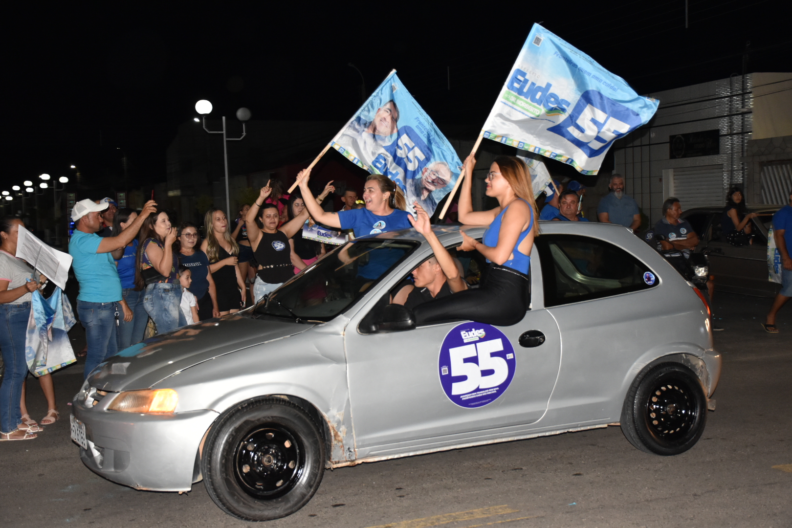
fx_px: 1056
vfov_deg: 28.1
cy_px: 264
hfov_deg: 41.1
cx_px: 396
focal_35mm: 48
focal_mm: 32
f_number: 5
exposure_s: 1/100
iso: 1250
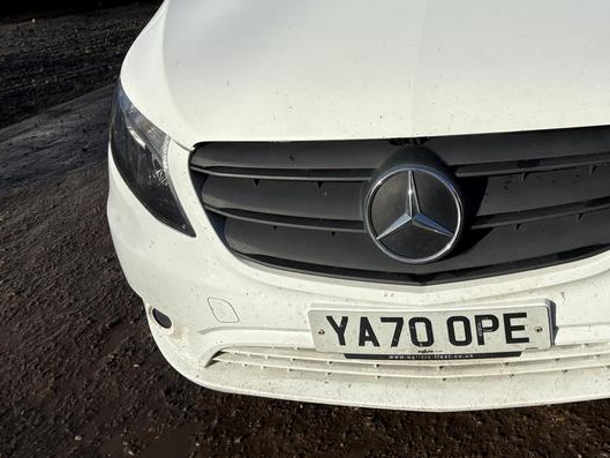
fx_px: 776
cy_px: 85
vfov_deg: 31.9
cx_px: 509
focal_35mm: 44
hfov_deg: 40.7
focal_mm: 5.96
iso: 50
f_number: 1.6
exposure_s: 1/5348
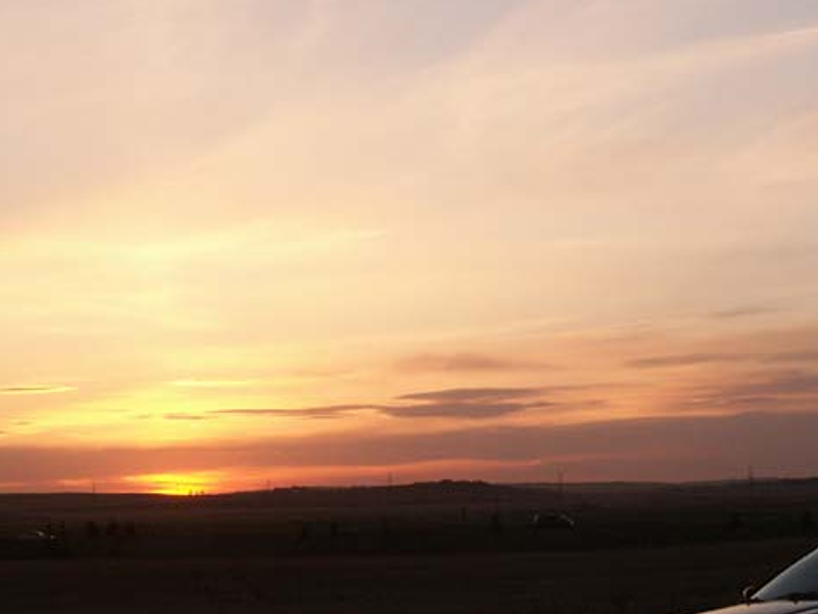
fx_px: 2907
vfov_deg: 12.0
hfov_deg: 16.0
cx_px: 554
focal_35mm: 123
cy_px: 430
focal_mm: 17.91
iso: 100
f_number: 4.5
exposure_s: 1/180
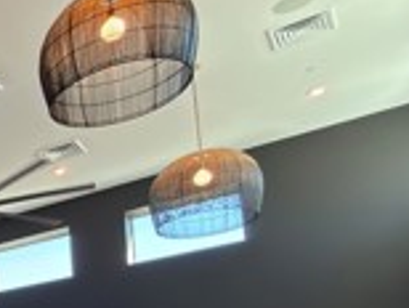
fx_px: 686
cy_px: 412
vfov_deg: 22.4
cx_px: -332
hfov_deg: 21.4
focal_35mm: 58
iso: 50
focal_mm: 2.22
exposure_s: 1/60
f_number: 2.2
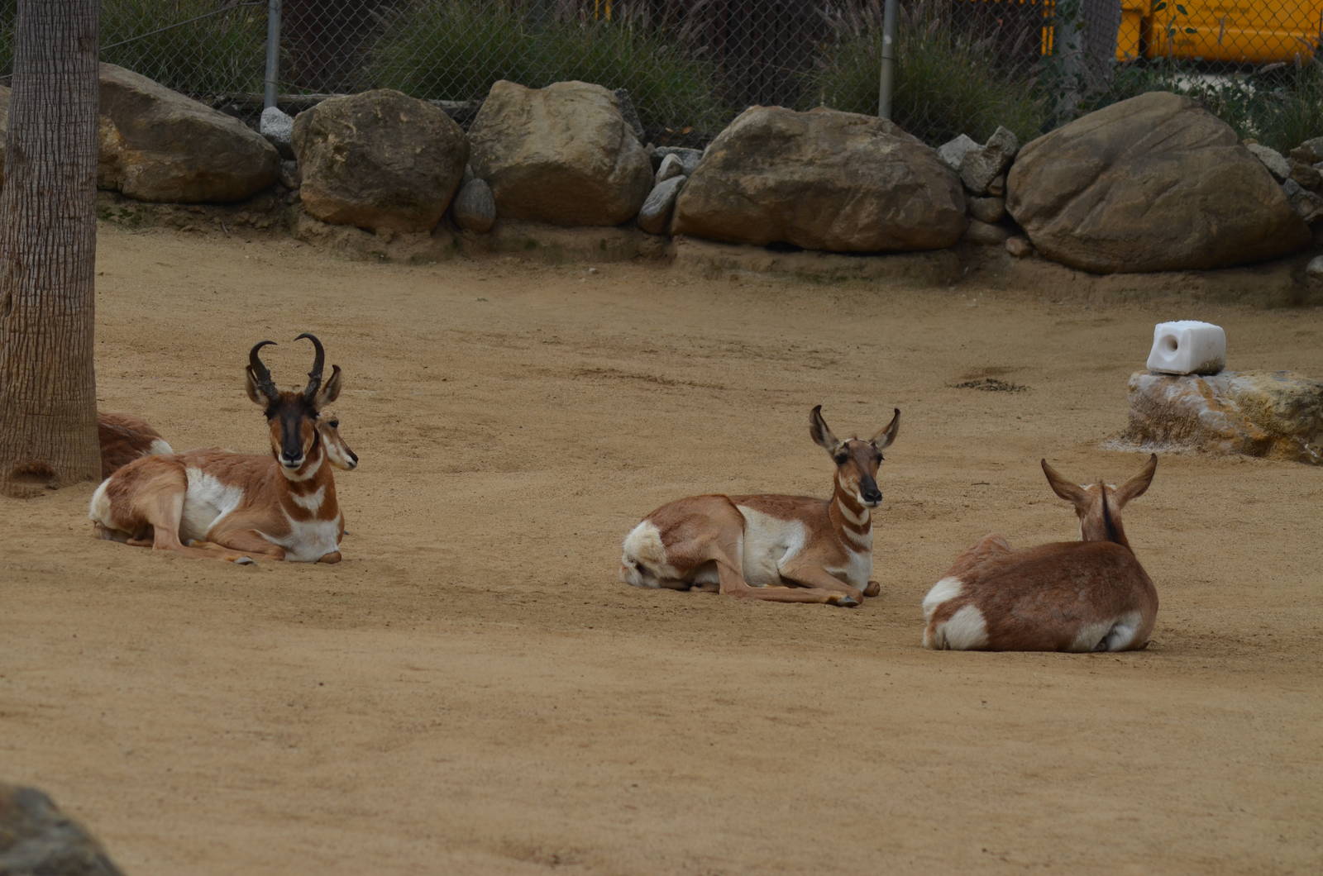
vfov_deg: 6.8
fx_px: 7427
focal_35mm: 202
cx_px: 662
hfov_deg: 10.2
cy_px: 438
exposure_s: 1/640
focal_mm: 135
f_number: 6.3
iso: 200
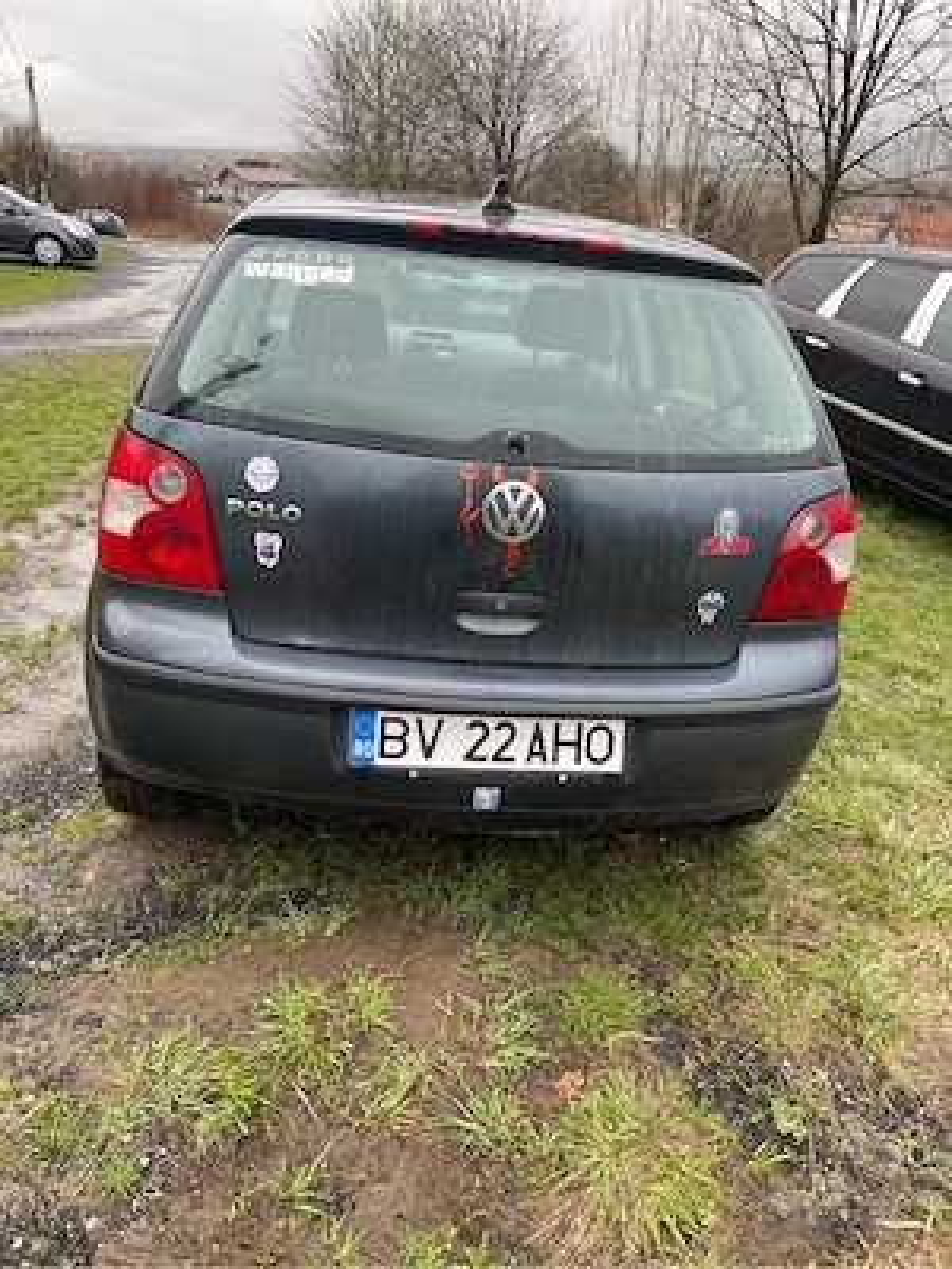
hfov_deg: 54.9
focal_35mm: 25
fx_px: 917
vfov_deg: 69.4
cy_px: 634
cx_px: 476
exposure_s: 1/121
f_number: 1.6
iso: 40
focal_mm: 5.1
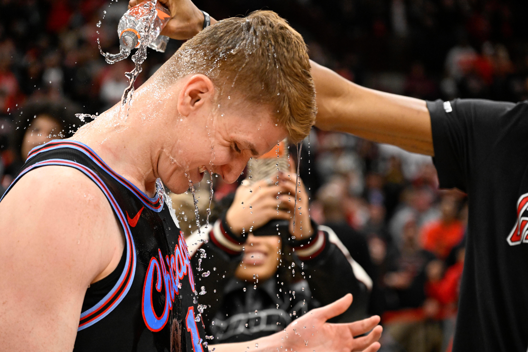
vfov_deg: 14.0
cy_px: 176
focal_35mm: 98
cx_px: 264
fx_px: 1437
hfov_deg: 20.8
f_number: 4
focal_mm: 98
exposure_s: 1/2000
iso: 6400
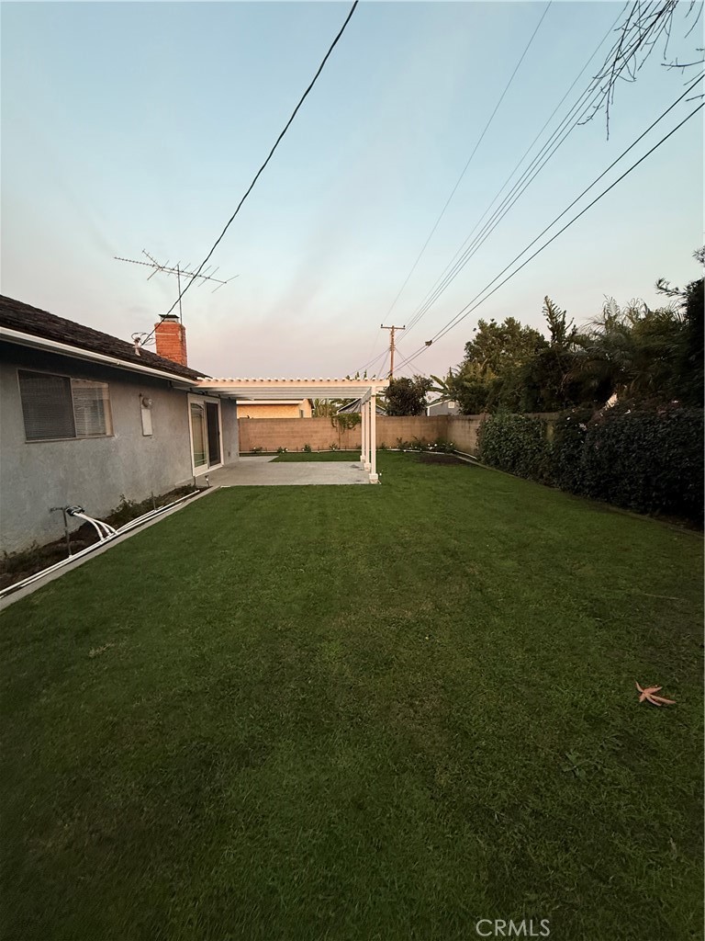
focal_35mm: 14
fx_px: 380
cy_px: 470
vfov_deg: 102.1
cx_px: 352
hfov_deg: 85.7
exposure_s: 1/70
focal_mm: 2.22
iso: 320
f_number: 2.2
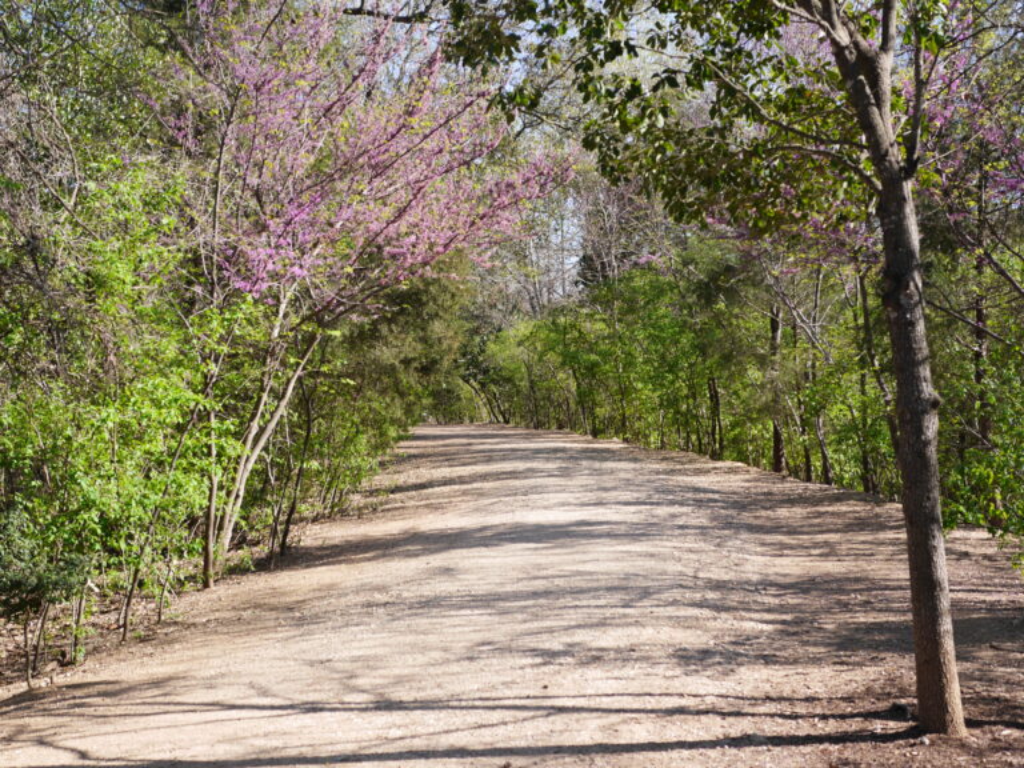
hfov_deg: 38.2
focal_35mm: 50
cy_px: 384
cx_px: 512
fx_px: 1479
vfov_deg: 29.1
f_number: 3.5
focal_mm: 25
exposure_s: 1/640
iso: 200
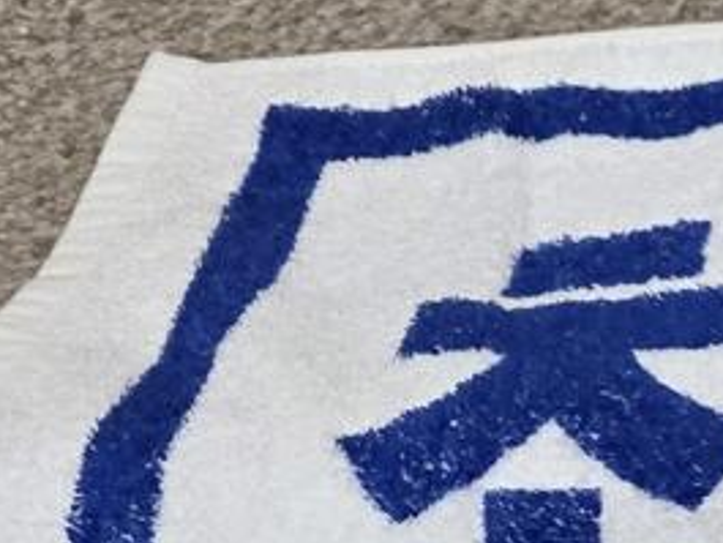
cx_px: 1495
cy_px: 810
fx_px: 2319
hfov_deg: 14.4
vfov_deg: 12.7
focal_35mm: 111
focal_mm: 6.3
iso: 400
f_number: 1.7
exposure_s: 1/120
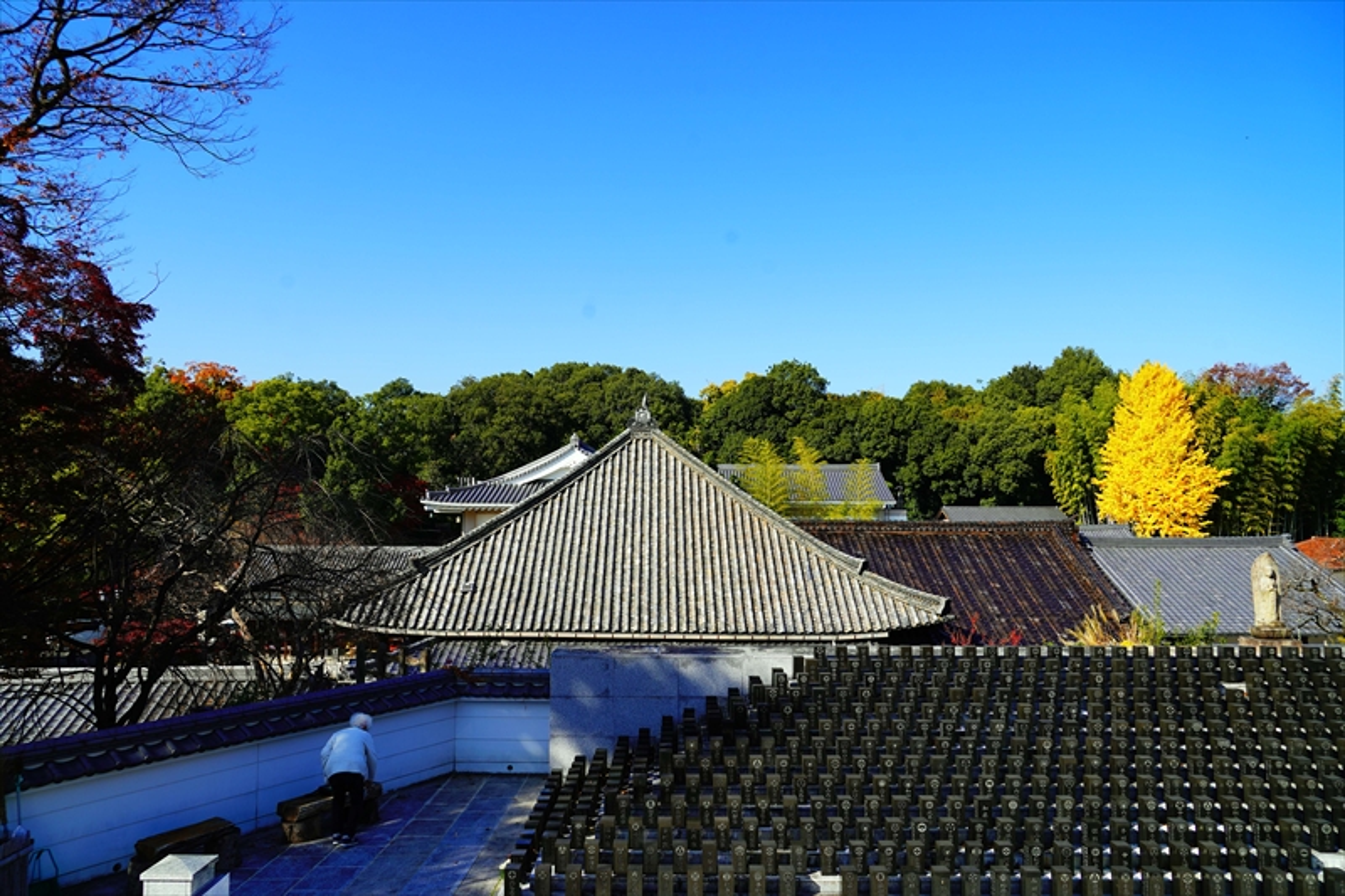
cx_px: 672
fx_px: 896
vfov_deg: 53.1
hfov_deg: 73.8
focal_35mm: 24
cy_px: 448
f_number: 8
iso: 100
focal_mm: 24
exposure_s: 1/200
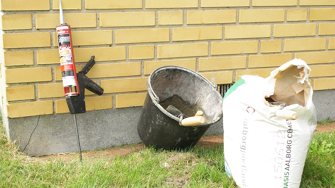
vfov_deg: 19.5
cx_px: 167
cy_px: 105
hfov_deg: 34.1
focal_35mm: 62
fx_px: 546
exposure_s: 1/250
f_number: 8
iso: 200
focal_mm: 39
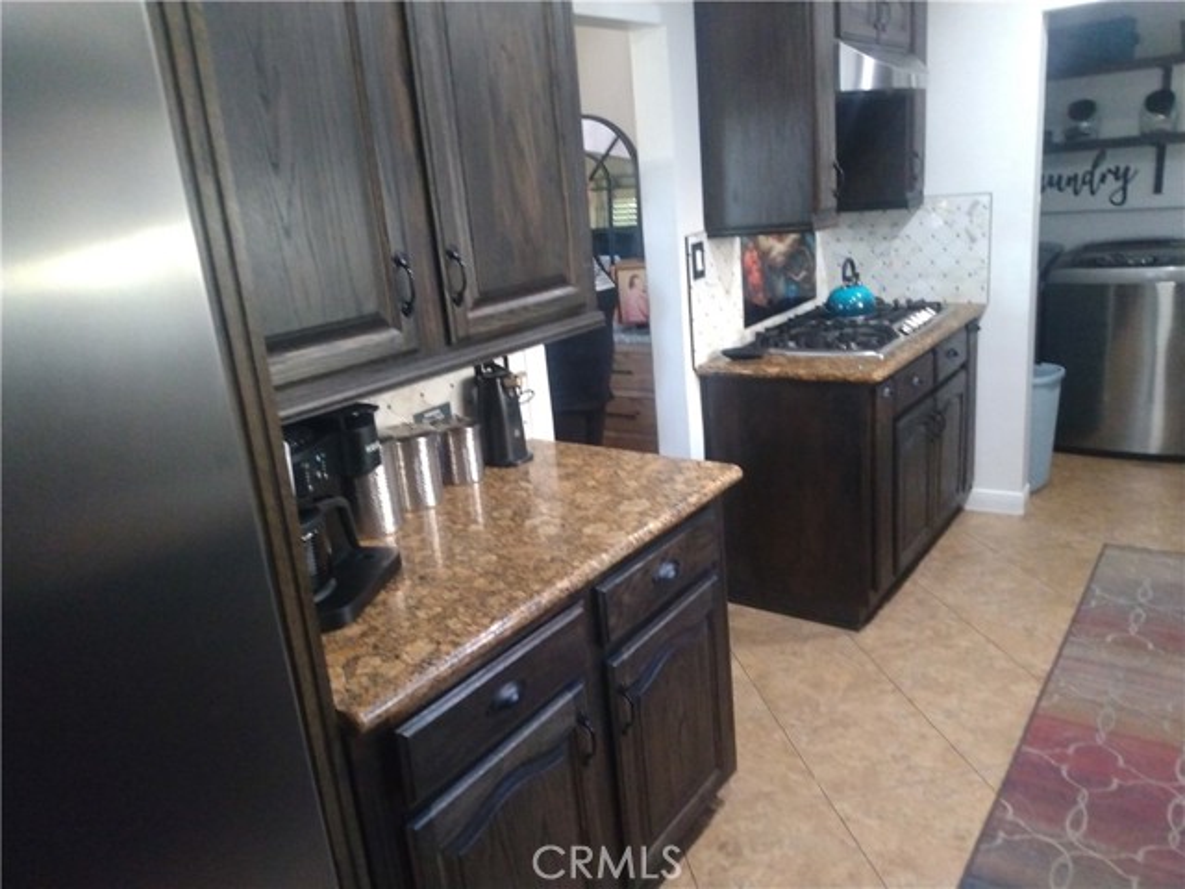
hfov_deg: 81.7
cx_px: 592
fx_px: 685
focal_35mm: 20
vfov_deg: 66.0
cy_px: 444
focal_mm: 3.54
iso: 819
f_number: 2
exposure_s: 1/30
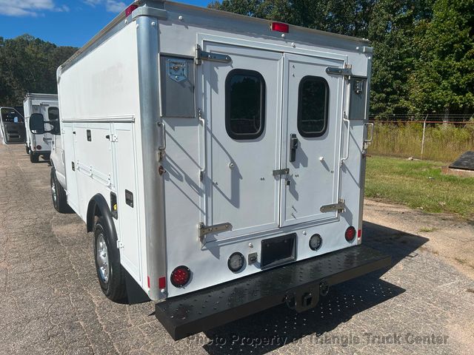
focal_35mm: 26
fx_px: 356
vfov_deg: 53.1
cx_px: 237
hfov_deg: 67.3
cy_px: 178
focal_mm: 5.7
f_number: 1.5
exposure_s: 1/7463
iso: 50
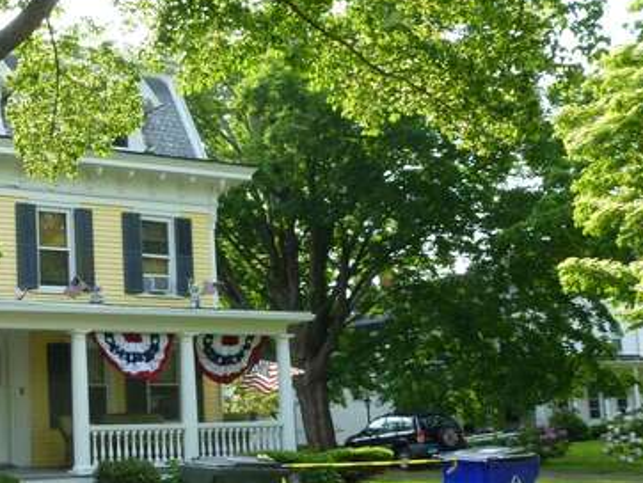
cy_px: 307
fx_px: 985
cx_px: 14
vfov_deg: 27.4
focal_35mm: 53
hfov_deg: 33.4
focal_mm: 4.3
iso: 100
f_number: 4
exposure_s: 1/160
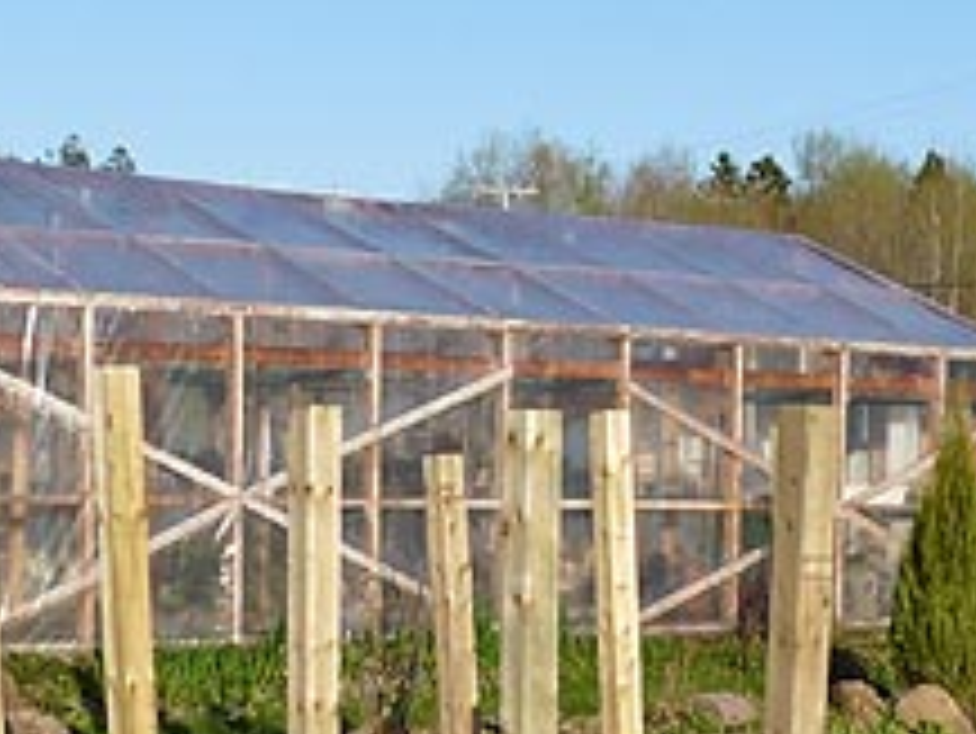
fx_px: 2906
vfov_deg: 14.2
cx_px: 1048
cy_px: 666
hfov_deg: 18.4
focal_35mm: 103
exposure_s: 1/320
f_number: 5.6
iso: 100
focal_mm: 4.8
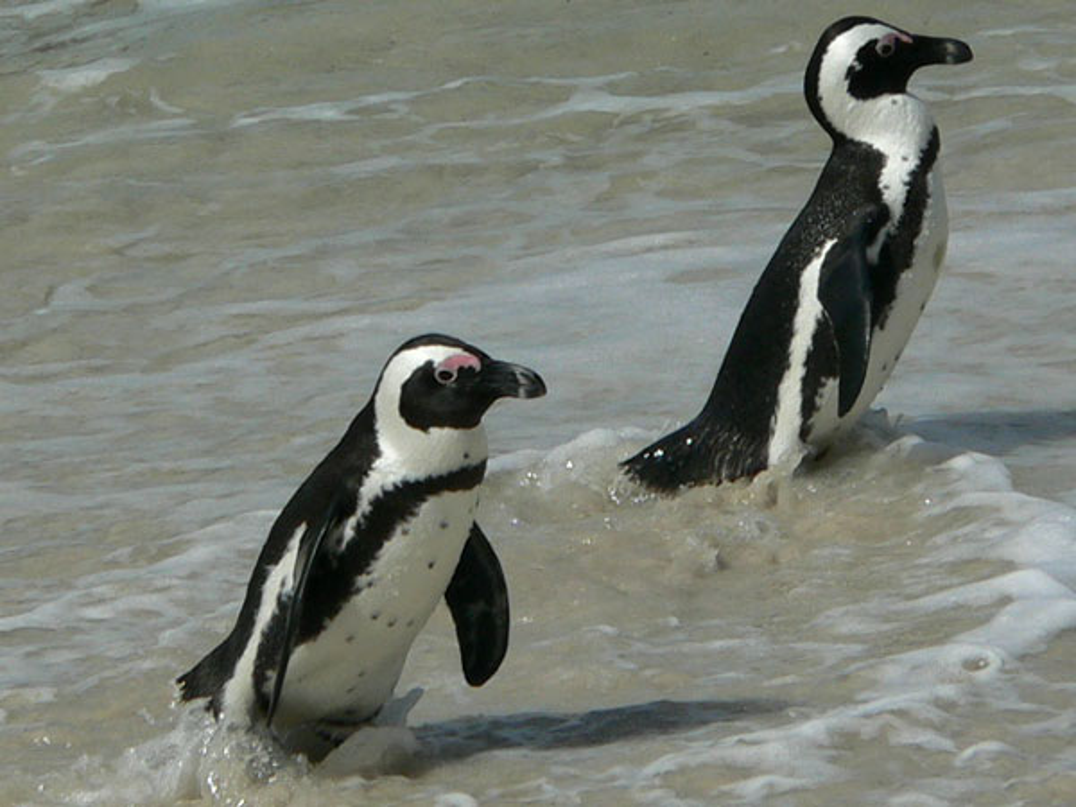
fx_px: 9139
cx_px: 538
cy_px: 404
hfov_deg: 6.7
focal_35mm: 294
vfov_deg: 5.1
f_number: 5.6
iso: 80
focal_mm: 38.7
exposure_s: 1/1000
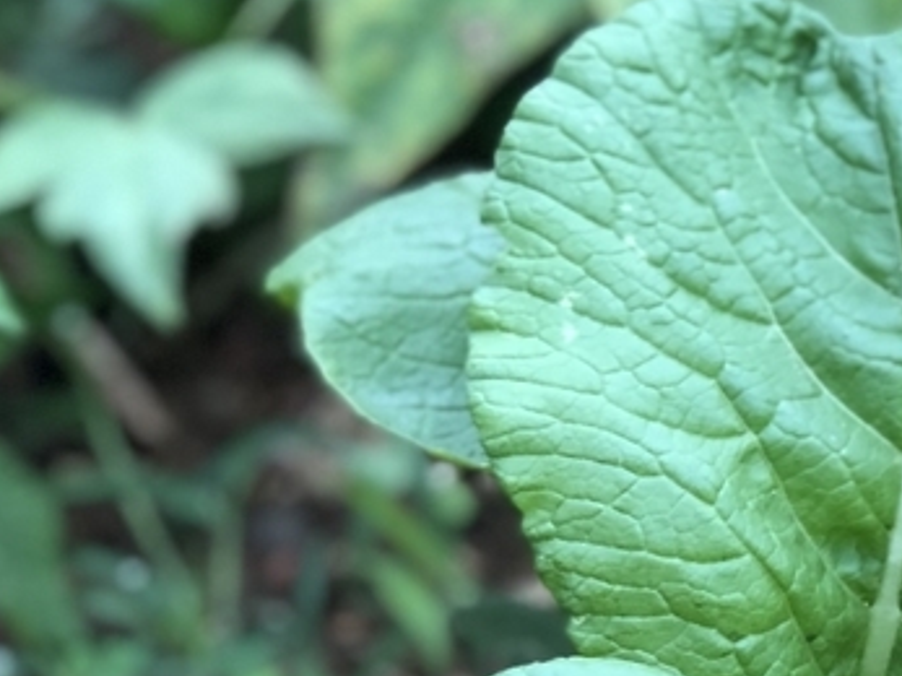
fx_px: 5132
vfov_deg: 7.5
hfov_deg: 9.9
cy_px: 502
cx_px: 1126
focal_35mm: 197
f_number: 2.8
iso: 32
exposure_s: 1/30
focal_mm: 6.6
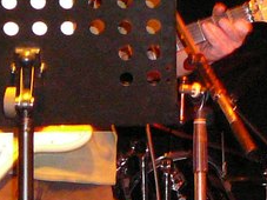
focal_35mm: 154
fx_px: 1187
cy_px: 151
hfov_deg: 12.4
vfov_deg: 9.6
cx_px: 368
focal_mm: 5.2
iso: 400
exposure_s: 1/30
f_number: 2.8
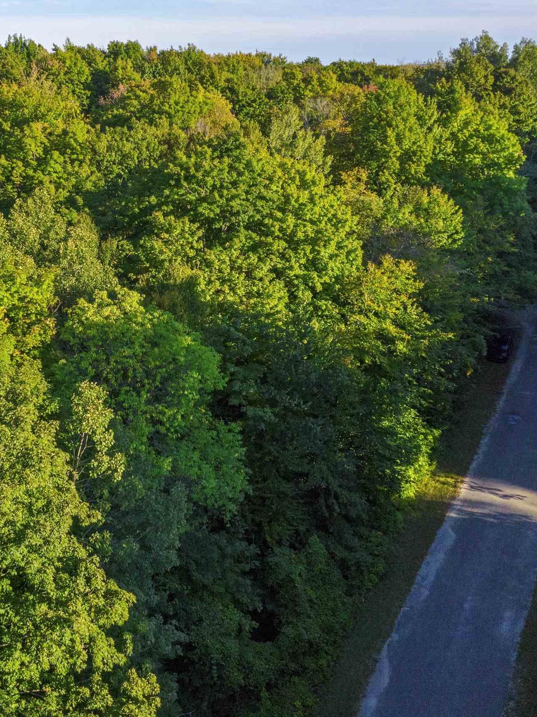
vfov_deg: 48.8
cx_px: 125
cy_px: 310
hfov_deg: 36.7
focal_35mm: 38
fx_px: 786
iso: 100
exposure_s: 1/2500
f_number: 2.8
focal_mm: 8.38
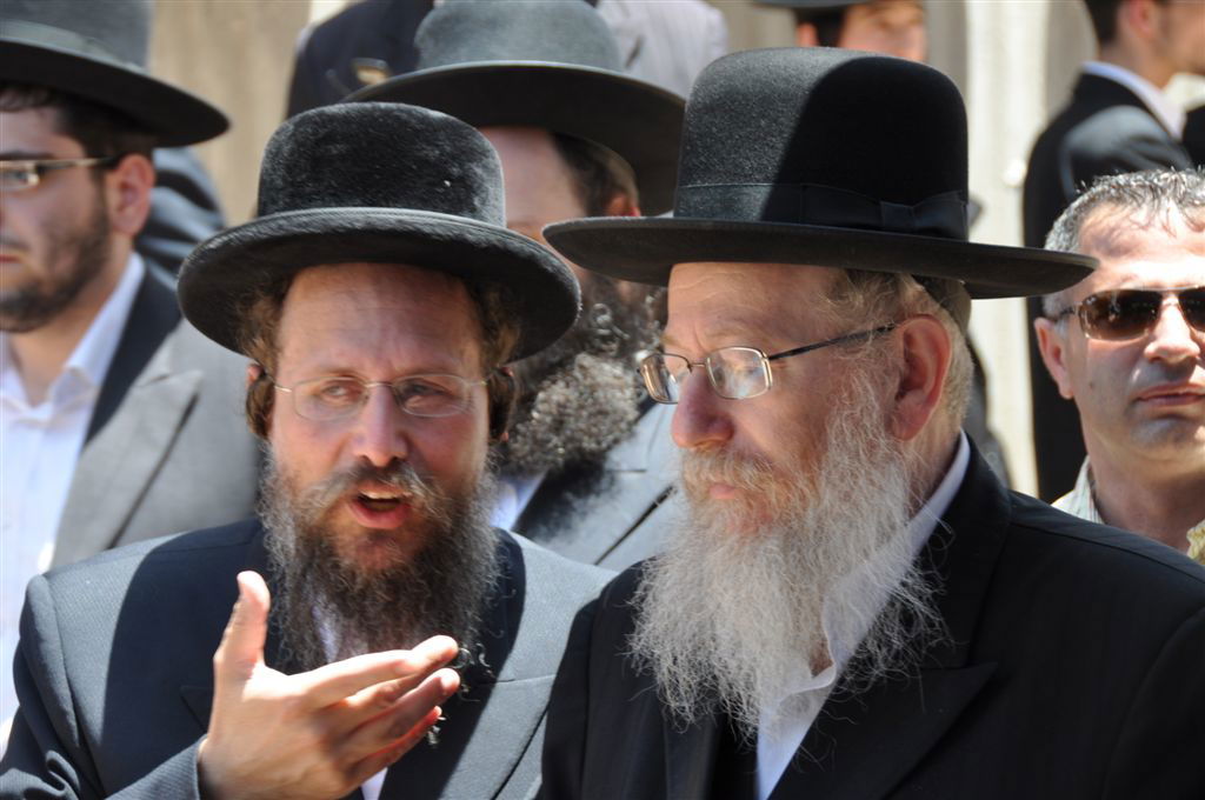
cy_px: 400
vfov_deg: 9.6
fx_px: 4764
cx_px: 602
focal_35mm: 142
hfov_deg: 14.4
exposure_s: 1/125
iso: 200
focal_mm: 95
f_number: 5.6
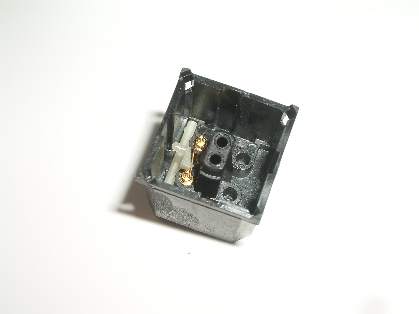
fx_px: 750
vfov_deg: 23.7
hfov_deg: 31.2
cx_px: 210
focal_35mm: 62
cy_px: 157
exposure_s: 1/60
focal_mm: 10.2
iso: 80
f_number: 5.6
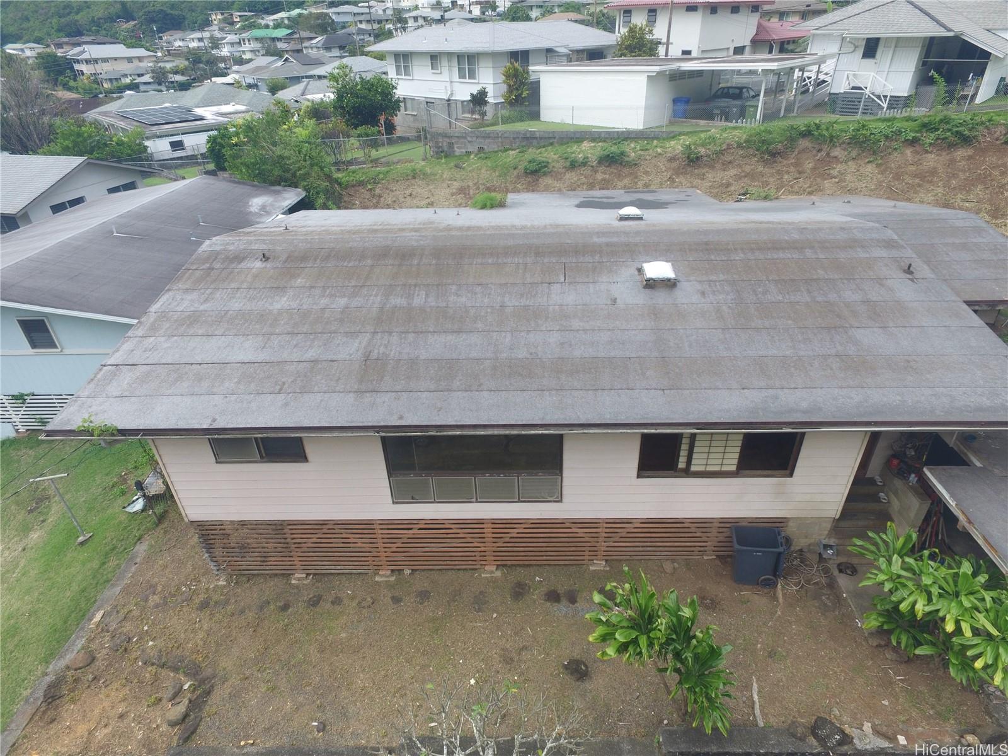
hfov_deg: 81.7
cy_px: 378
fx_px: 582
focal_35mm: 20
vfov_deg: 66.0
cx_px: 504
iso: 100
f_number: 2.8
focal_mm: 3.61
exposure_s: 1/107
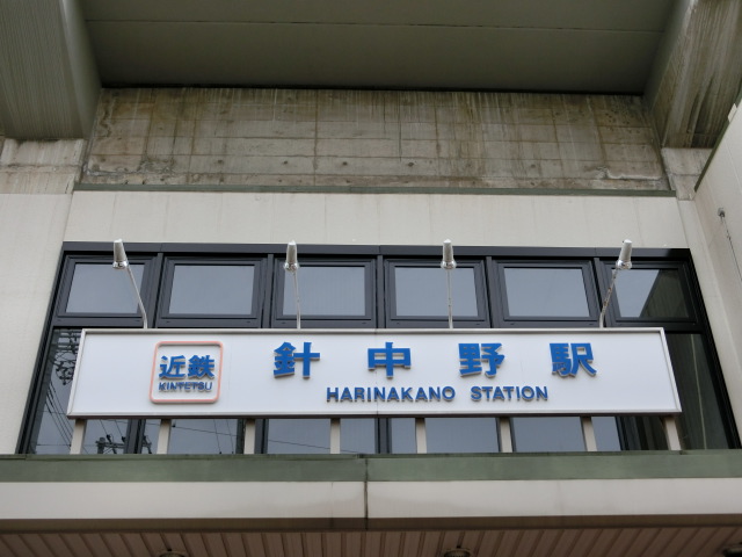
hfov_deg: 42.1
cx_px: 371
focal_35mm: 45
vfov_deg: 32.2
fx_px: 965
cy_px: 278
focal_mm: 8
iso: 80
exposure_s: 1/400
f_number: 4.4
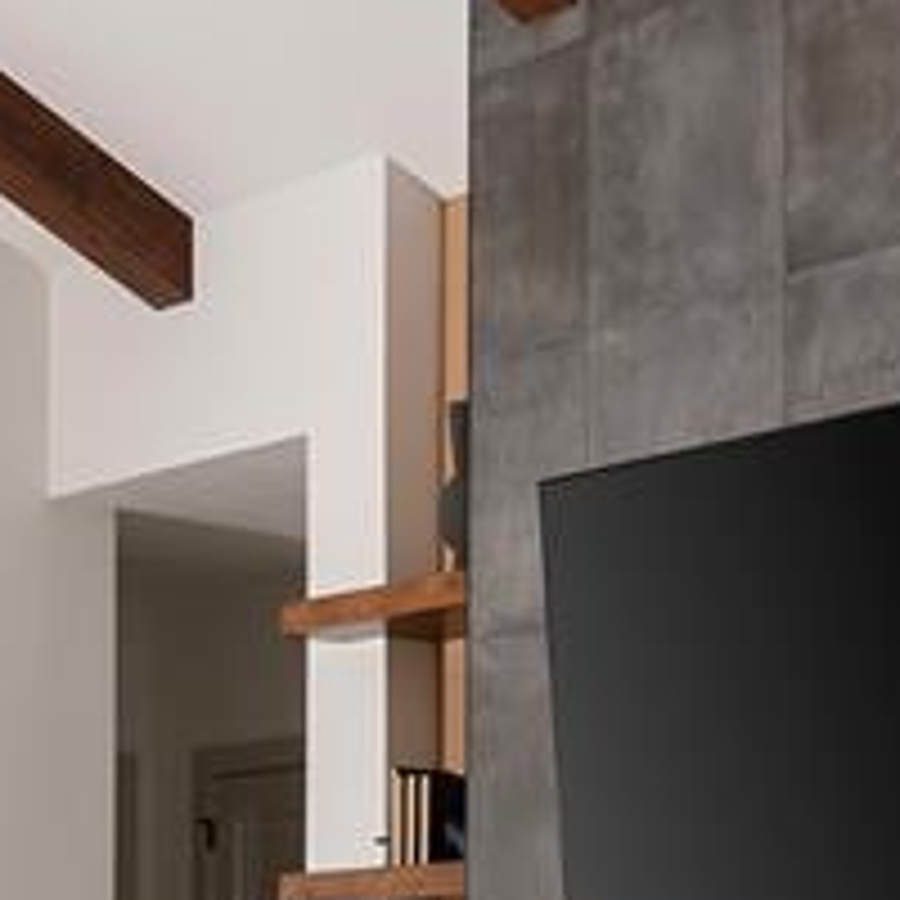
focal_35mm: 97
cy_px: 716
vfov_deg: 17.8
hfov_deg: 17.9
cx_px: 320
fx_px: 2853
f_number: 8
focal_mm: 19
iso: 160
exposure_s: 1/50
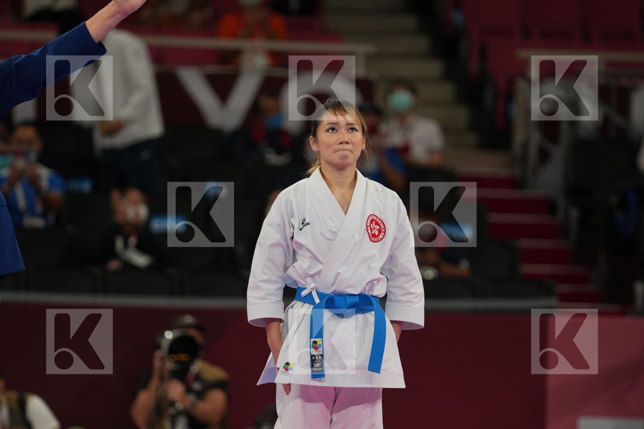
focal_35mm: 300
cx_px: 322
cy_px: 214
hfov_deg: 6.9
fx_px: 5366
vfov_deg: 4.6
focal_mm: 200
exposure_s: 1/1000
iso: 500
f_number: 2.8
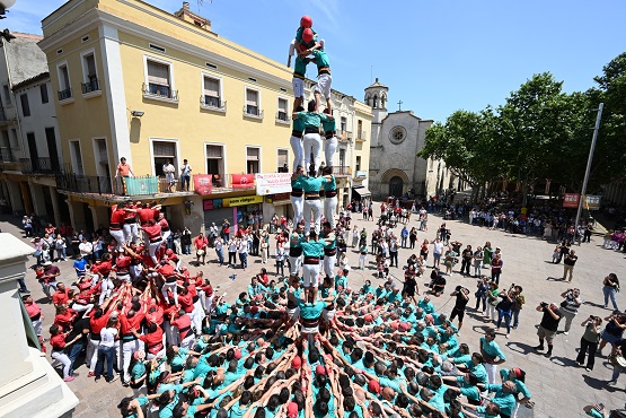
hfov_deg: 104.3
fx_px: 243
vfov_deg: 81.2
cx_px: 313
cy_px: 209
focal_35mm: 14
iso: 200
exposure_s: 1/400
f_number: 9
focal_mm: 14
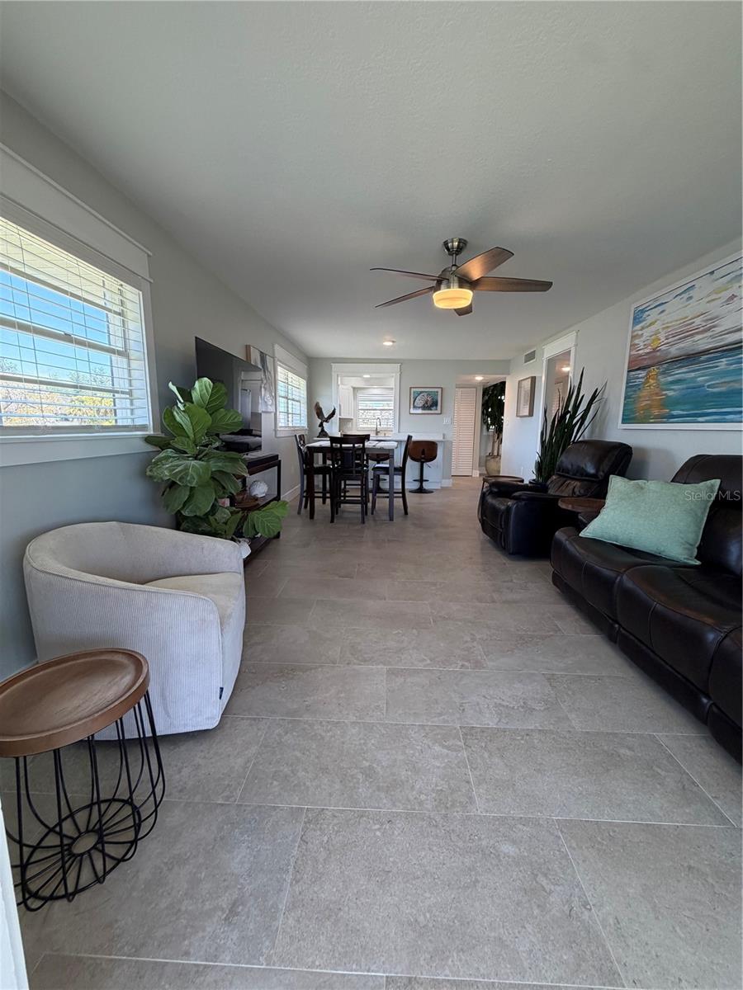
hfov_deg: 85.7
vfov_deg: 102.1
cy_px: 495
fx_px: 401
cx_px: 372
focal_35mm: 14
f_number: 2.2
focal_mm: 2.22
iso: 160
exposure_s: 1/120
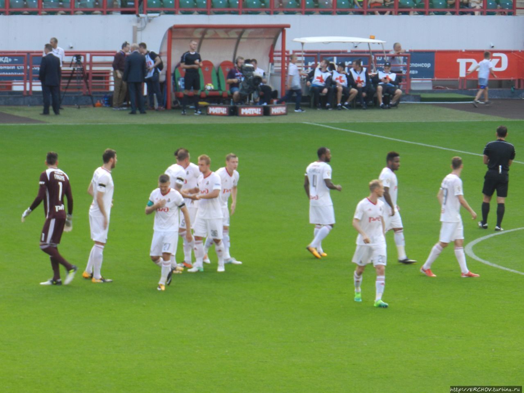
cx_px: 262
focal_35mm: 263
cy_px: 196
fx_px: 3981
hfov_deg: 7.5
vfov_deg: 5.7
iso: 160
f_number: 5.2
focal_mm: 46.7
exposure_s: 1/80
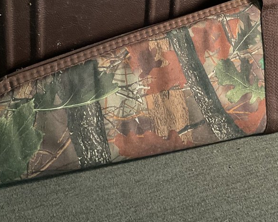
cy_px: -7
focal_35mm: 73
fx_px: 600
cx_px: 222
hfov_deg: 25.6
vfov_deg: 20.2
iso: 80
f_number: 1.8
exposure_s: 1/60
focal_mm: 3
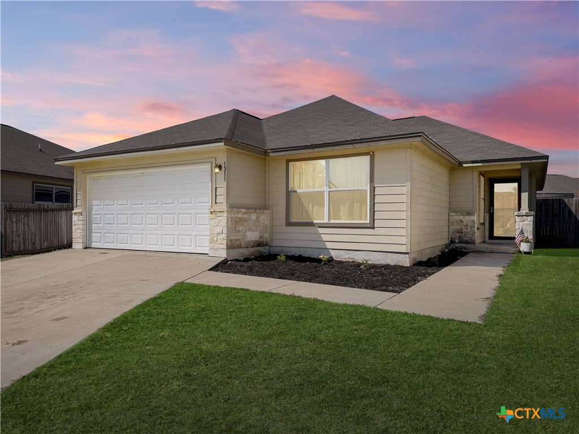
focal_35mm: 24
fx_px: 401
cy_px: 217
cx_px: 290
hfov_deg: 71.6
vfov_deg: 56.8
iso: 80
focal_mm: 6.76
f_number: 1.78
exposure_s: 1/6711
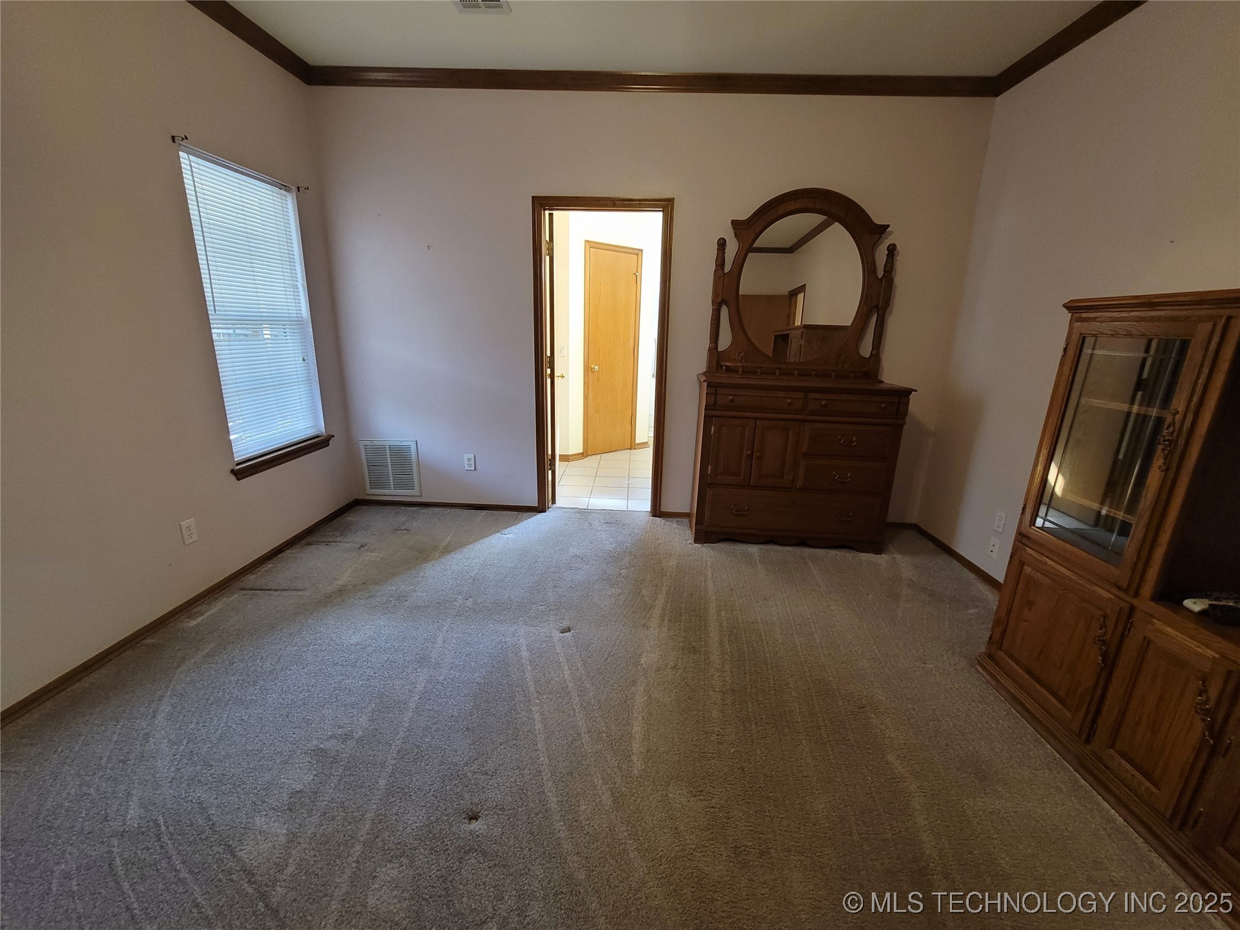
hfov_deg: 106.2
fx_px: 466
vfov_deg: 89.9
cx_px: 620
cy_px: 465
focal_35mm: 13
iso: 400
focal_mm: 2.2
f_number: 2.2
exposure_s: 1/40
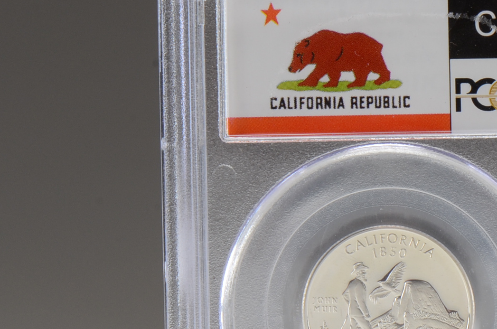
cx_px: 397
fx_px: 4135
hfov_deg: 6.9
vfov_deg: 4.6
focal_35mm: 300
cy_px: 246
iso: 320
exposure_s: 1/100
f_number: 16
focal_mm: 85
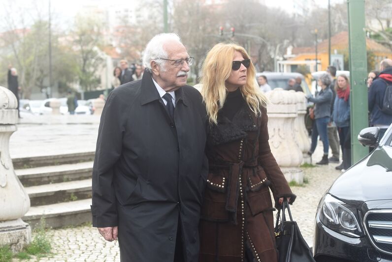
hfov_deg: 28.8
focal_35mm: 70
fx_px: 762
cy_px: 131
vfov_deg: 19.5
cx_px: 196
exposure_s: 1/1000
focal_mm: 70
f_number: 5.6
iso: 800
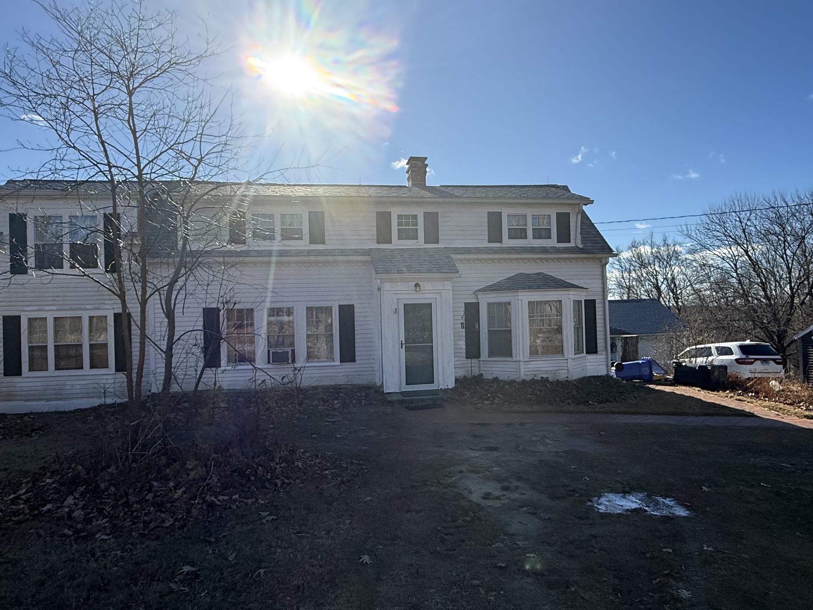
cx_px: 413
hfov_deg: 73.9
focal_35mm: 23
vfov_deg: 58.8
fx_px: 540
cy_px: 318
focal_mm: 2.22
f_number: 2.2
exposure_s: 1/2410
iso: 64
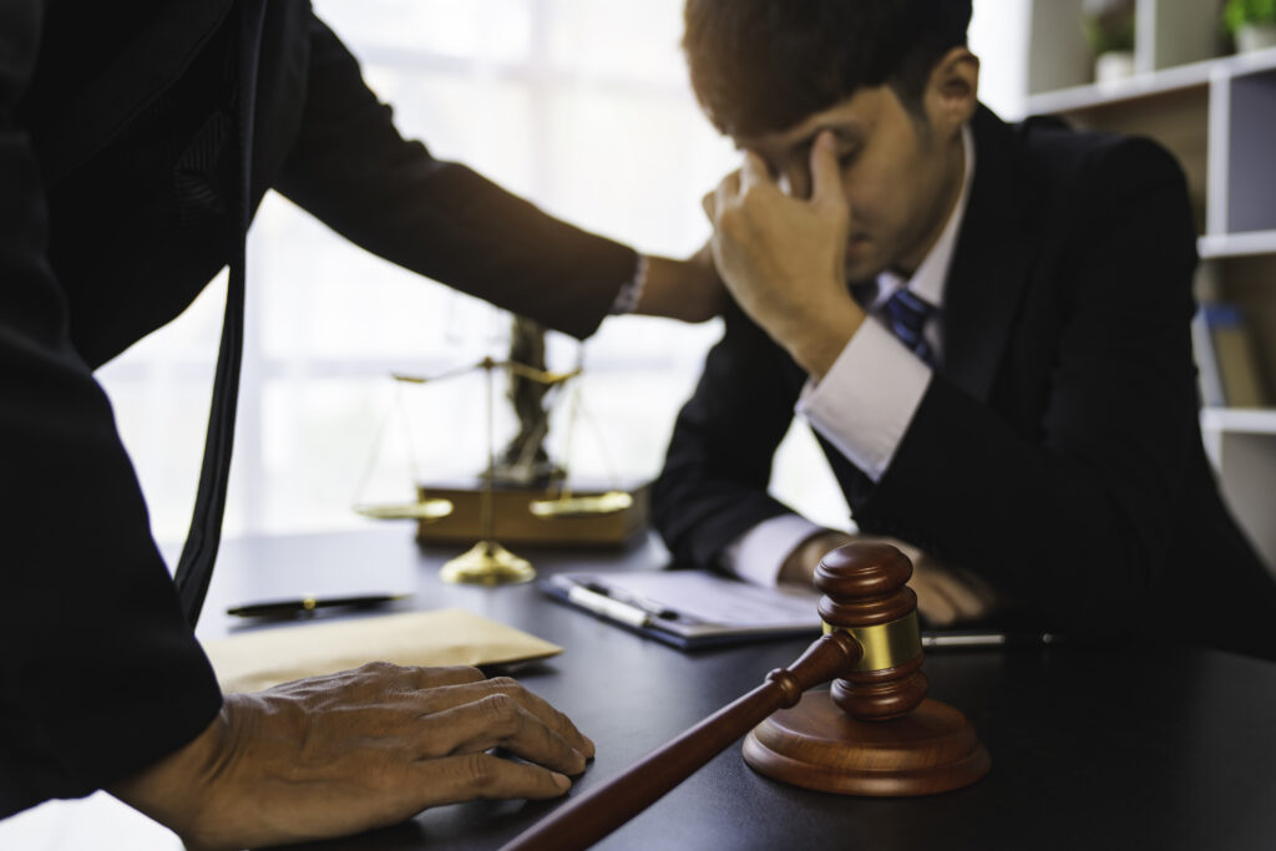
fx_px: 1241
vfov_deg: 37.9
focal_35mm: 35
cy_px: 426
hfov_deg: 54.4
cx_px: 638
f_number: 2.8
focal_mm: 35
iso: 200
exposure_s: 1/100
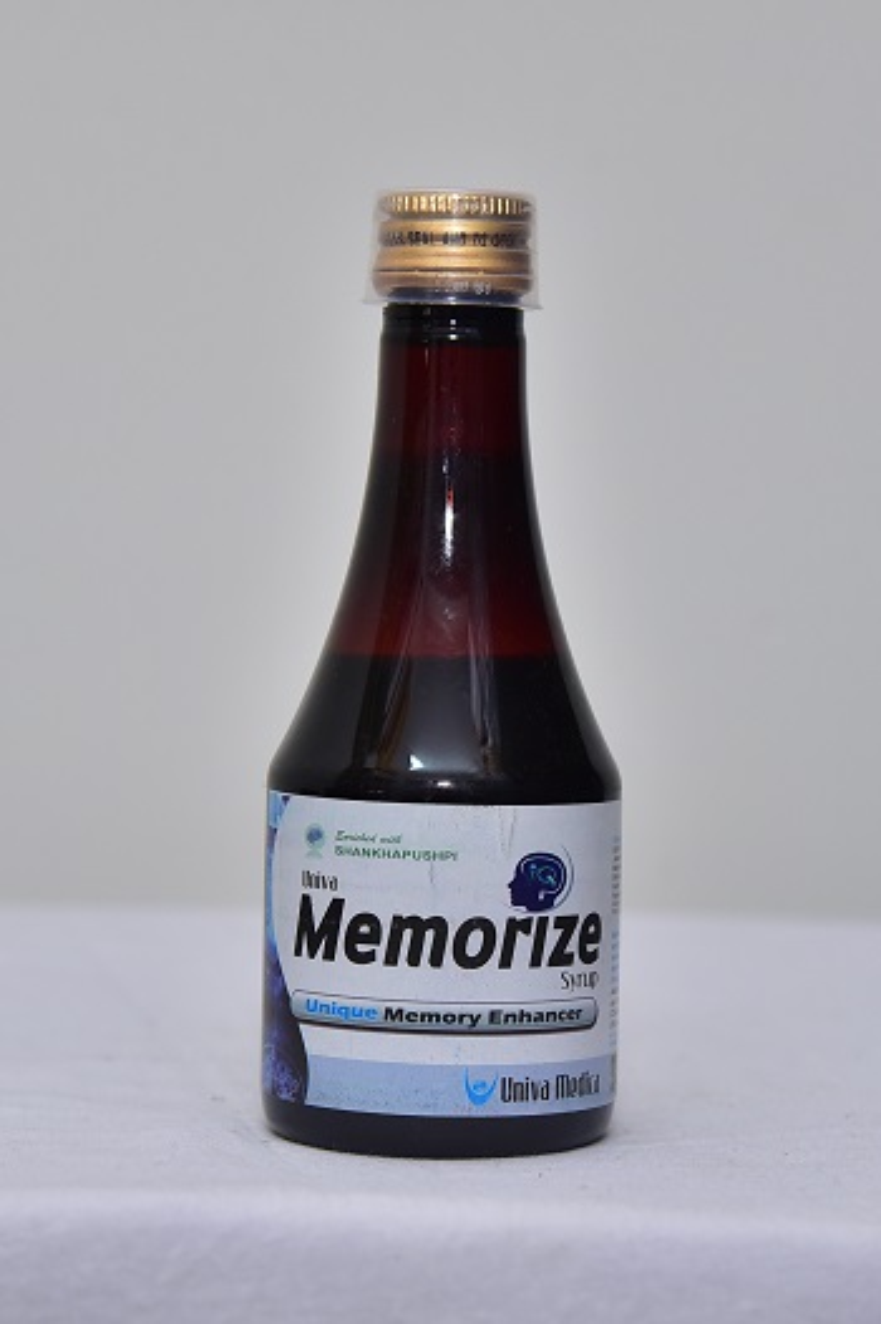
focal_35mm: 82
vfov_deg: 24.8
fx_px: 3014
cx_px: 440
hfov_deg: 16.6
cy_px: 662
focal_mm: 82
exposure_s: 1/160
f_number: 5.6
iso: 1600
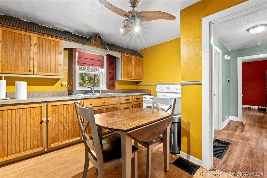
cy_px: 89
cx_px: 134
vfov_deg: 74.6
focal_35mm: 16
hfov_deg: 97.6
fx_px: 117
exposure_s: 1.3
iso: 400
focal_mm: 10.5
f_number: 11
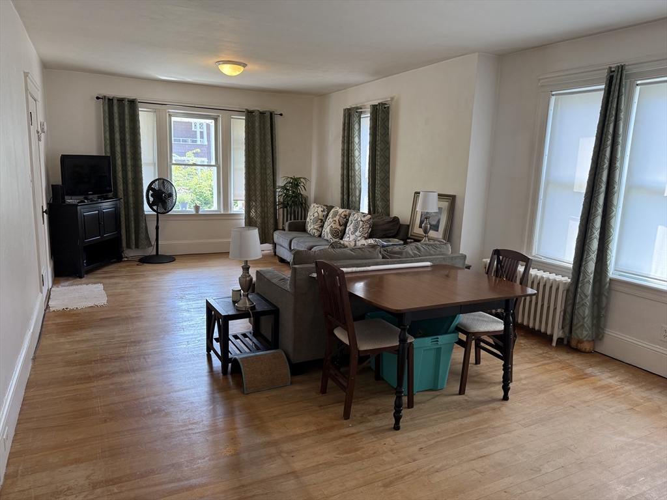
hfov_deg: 71.6
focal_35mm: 24
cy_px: 250
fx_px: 462
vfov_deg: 56.8
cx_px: 334
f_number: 1.78
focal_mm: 6.76
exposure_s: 1/154
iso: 160
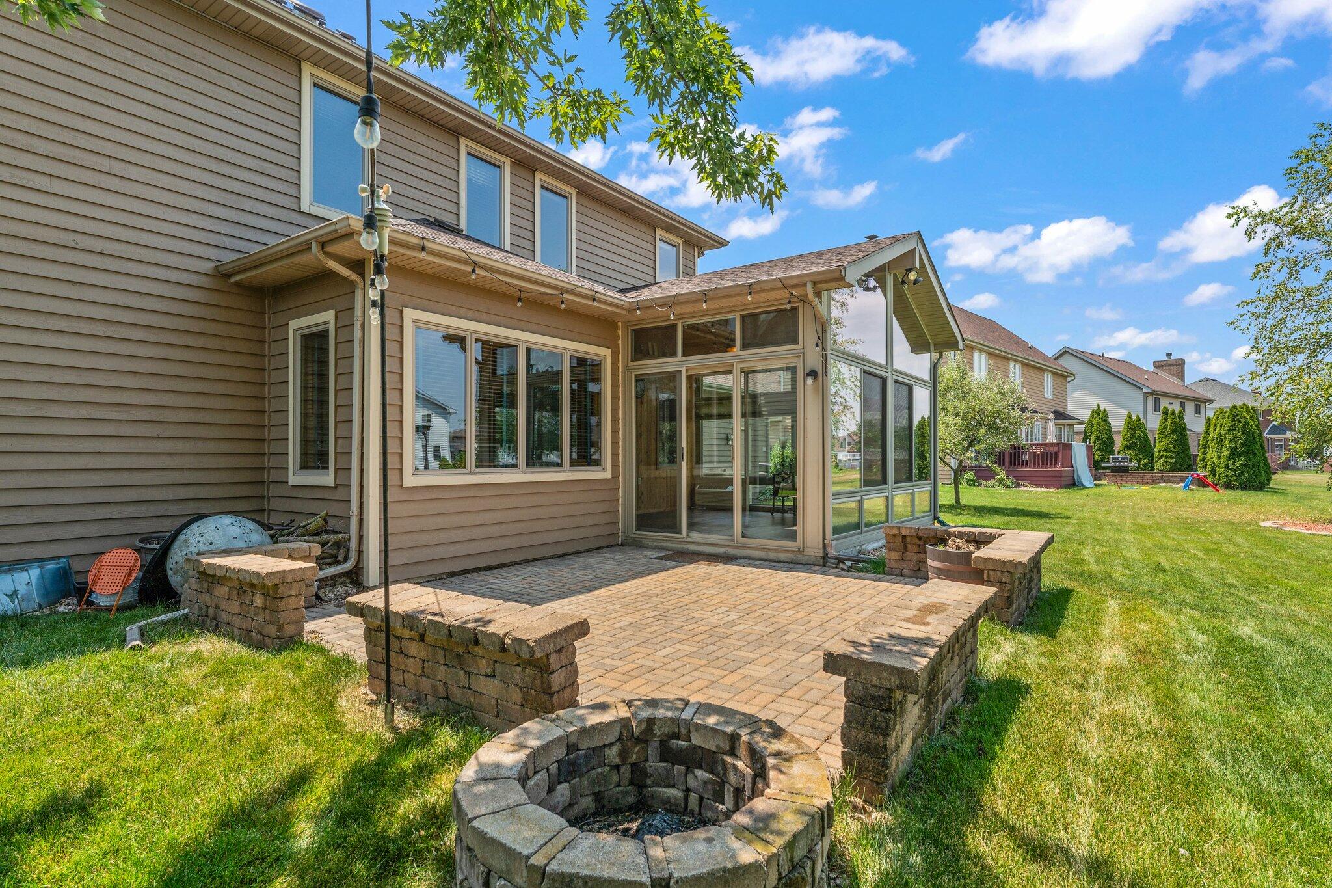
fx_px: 655
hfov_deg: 91.0
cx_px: 666
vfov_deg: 68.3
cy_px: 444
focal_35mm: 18
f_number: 9
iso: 250
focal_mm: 17.7
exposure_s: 1/320
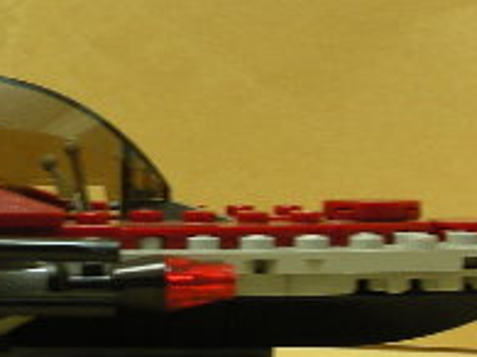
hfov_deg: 17.0
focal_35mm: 115
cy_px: 132
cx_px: 86
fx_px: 1584
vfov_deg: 12.9
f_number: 3
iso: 91
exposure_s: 1/3.9
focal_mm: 5.8
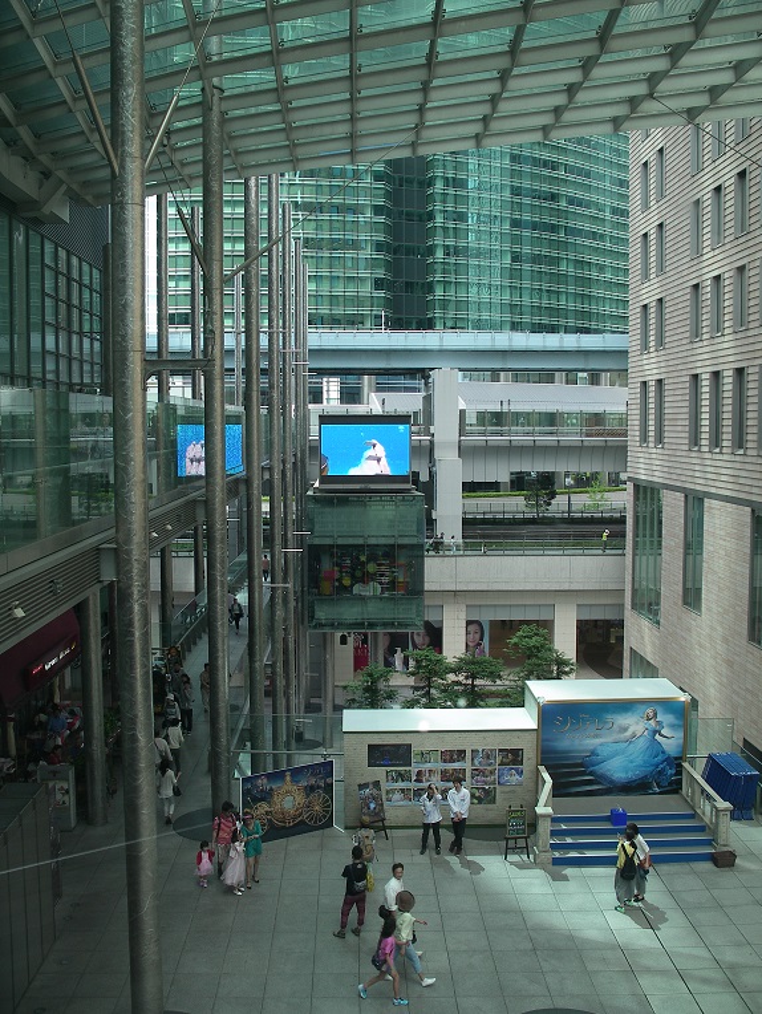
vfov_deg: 50.1
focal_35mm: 37
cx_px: 381
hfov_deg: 38.7
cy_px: 507
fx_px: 1085
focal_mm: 7.8
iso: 80
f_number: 4.2
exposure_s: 1/80
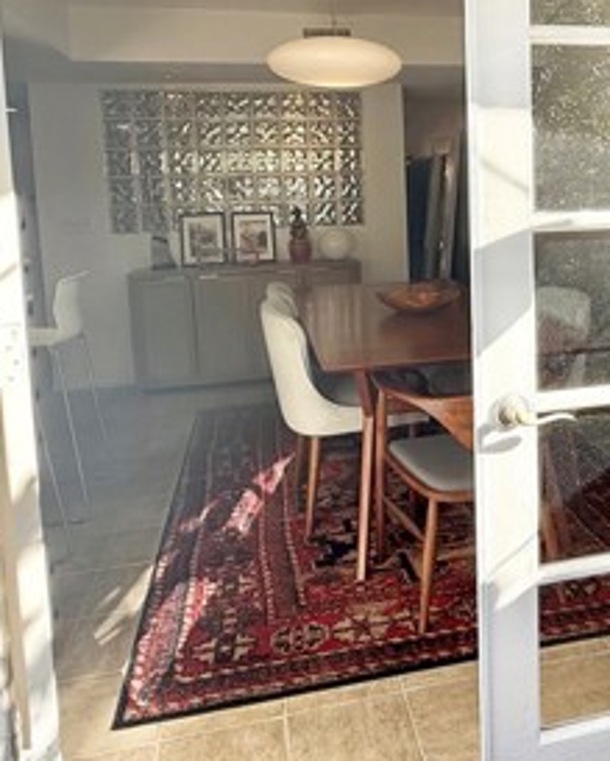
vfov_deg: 54.6
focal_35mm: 32
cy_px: 262
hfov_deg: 44.8
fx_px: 721
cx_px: 429
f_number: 2.2
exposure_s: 1/296
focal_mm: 2.22
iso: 64
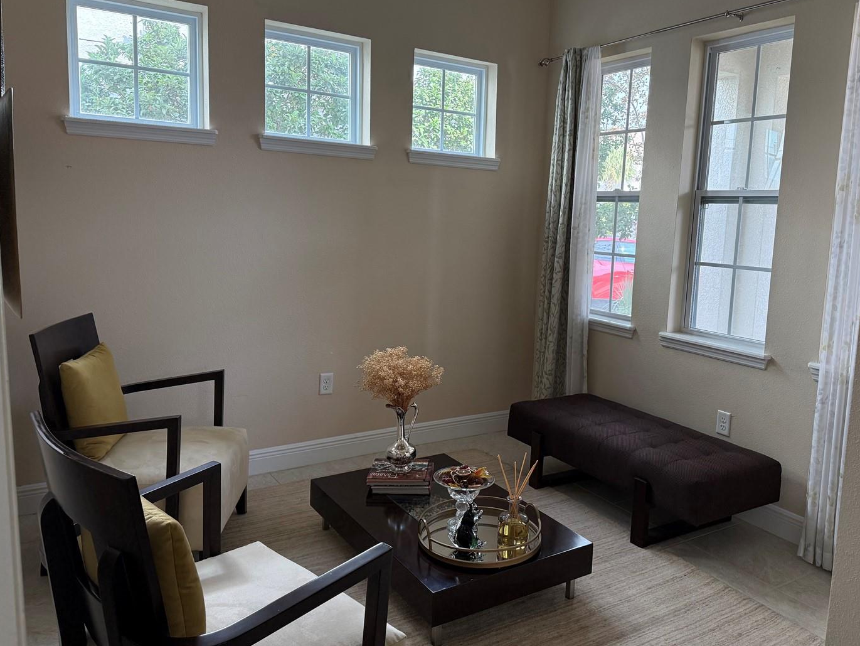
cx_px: 478
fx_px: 696
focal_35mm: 28
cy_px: 299
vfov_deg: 49.7
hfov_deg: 63.3
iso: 200
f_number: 1.78
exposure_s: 1/214
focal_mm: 6.76
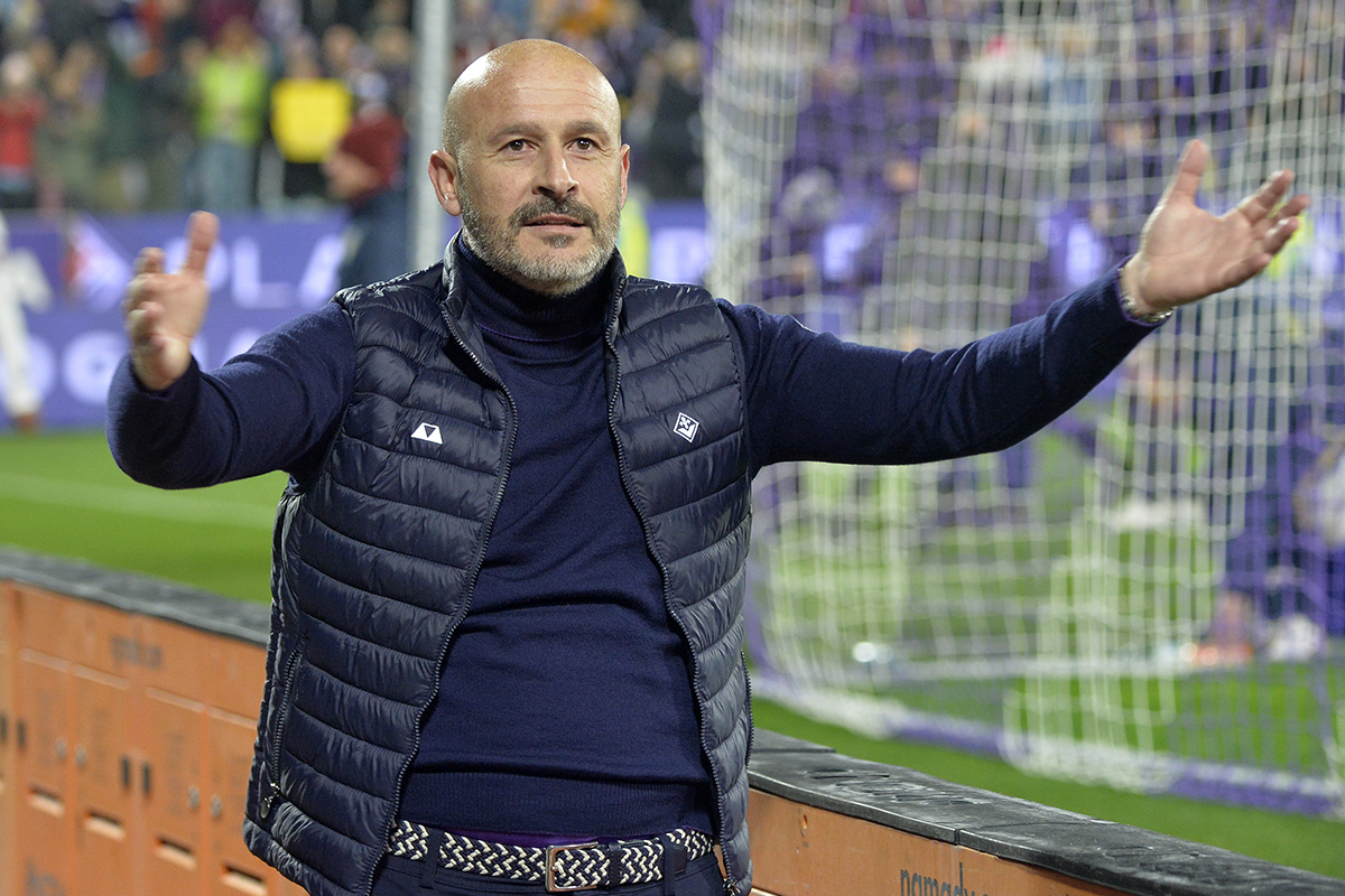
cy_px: 448
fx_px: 5791
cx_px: 672
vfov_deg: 8.9
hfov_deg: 13.2
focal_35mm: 155
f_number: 5
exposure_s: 1/500
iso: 3200
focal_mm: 155
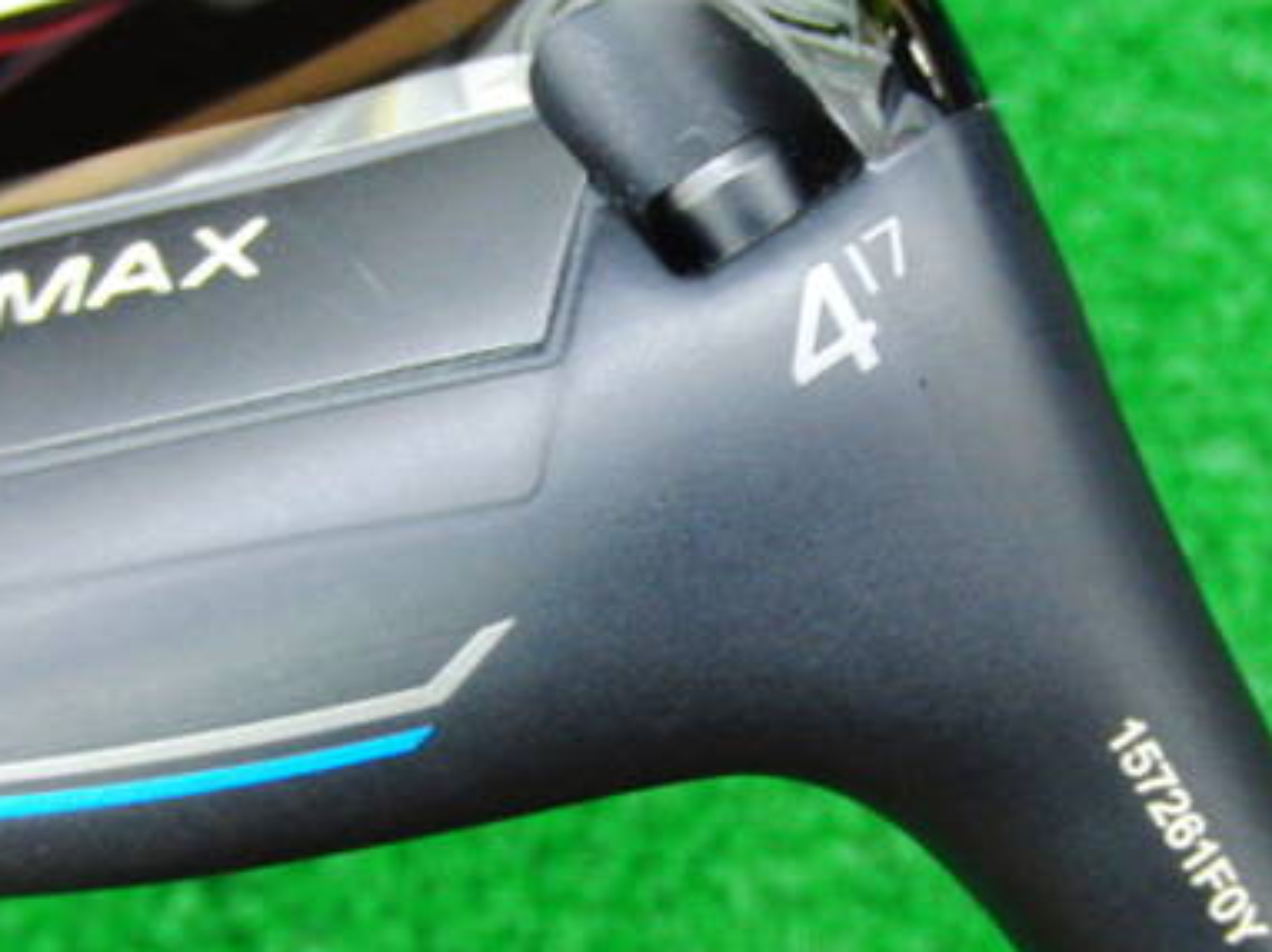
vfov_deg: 23.6
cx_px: 769
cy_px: 529
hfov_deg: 31.1
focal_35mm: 62
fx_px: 2277
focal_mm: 6.42
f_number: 3.6
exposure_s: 1/15
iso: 400
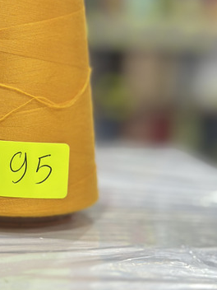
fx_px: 761
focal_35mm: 91
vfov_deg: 21.2
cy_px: 39
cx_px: 13
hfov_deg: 16.0
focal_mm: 6.86
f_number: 1.78
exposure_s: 1/50
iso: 80
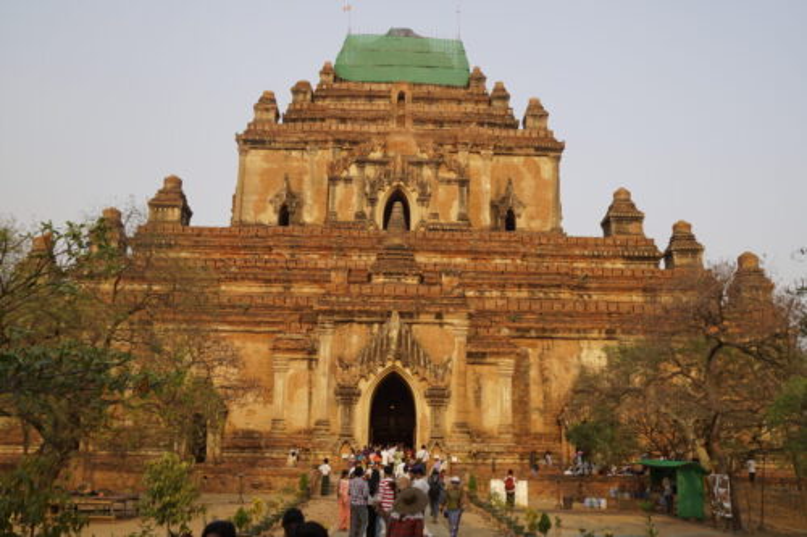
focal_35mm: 34
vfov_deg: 38.3
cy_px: 268
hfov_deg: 55.1
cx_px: 404
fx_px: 773
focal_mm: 23
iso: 160
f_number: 8
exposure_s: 1/125
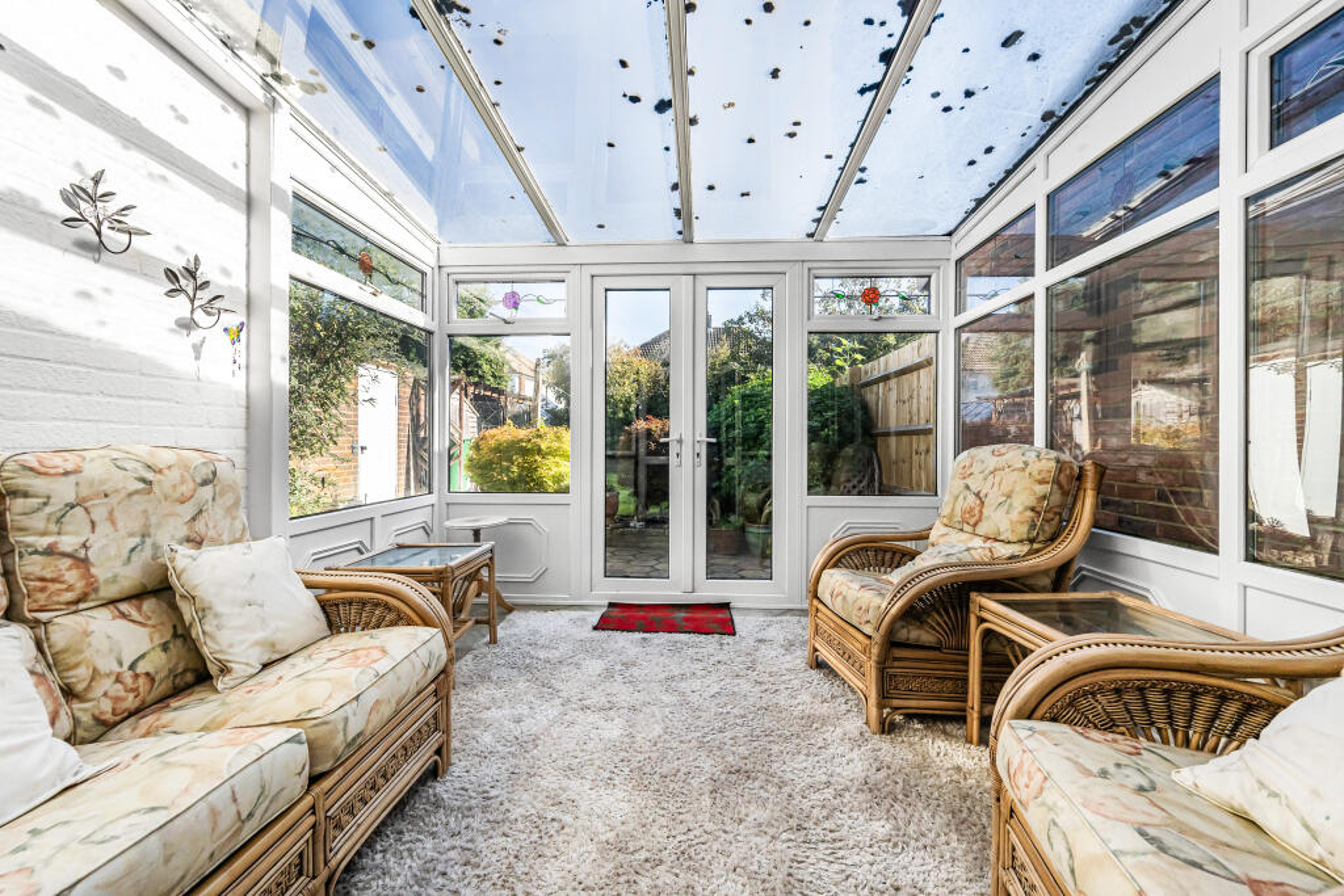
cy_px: 448
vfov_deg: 81.2
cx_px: 672
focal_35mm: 14
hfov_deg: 104.2
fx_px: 523
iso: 320
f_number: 7.1
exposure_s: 1/1000
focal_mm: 14
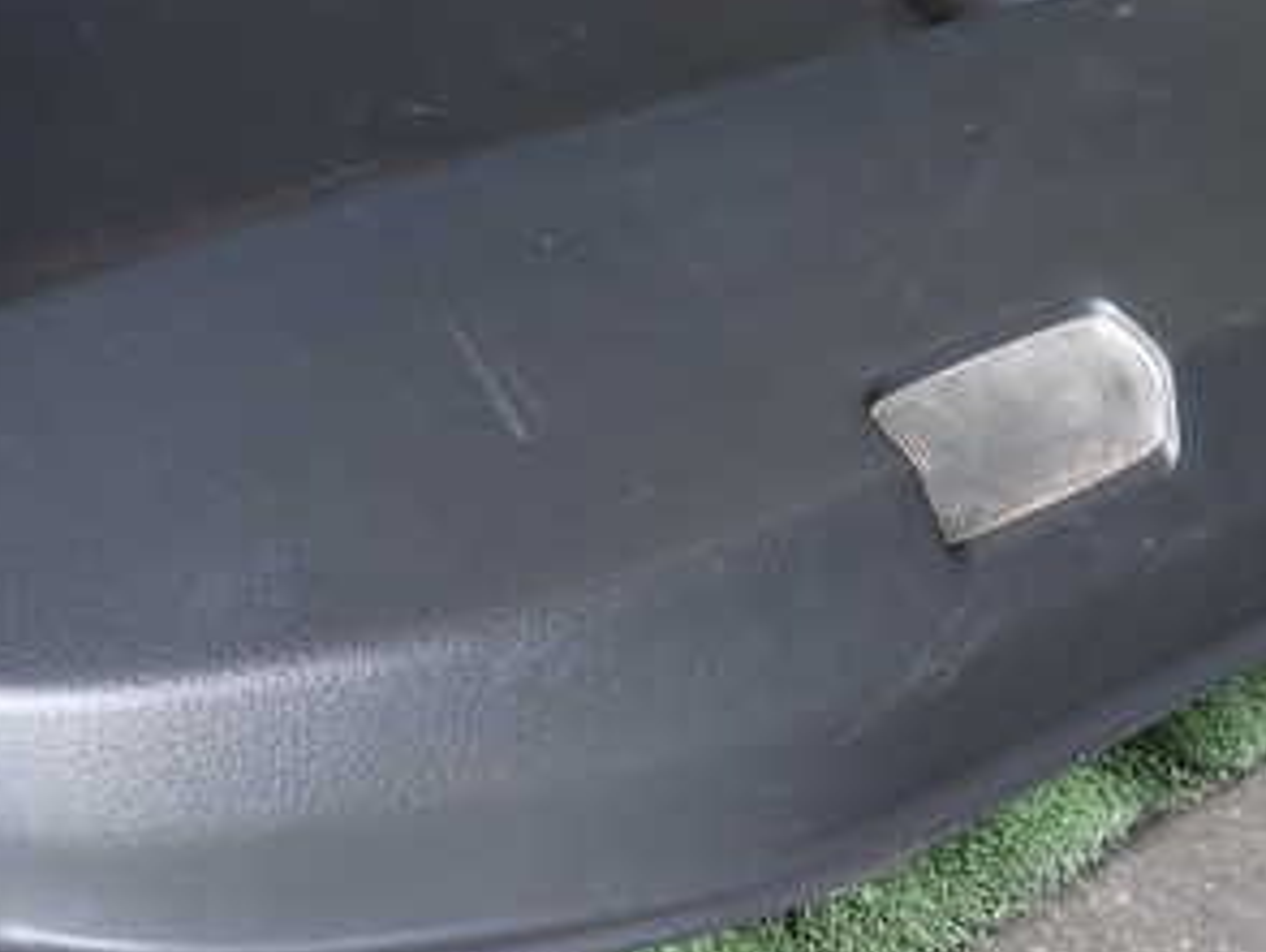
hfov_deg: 36.4
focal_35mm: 51
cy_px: 439
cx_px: 982
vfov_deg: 28.6
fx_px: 1867
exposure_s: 1/60
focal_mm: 4.5
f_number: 2
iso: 125
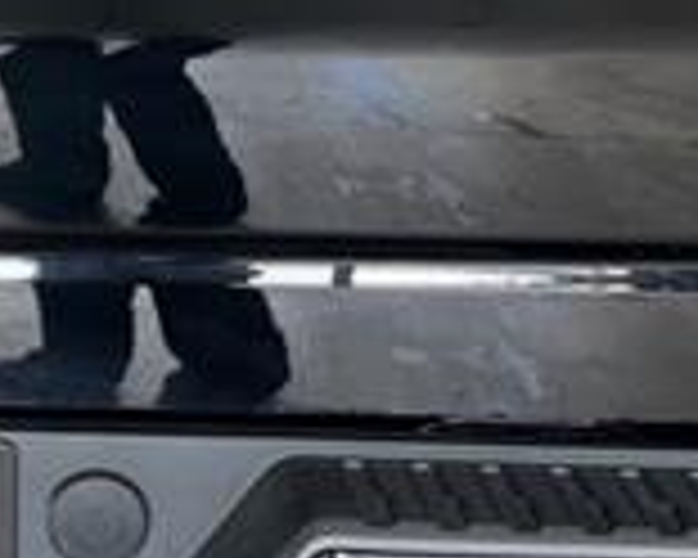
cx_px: -77
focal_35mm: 97
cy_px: 130
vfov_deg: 15.8
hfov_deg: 18.9
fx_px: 2004
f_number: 1.78
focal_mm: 6.76
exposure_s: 1/120
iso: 200
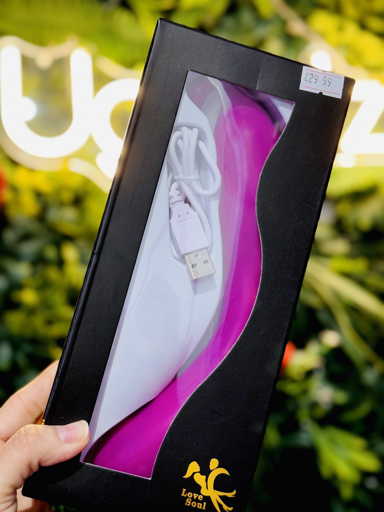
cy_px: 256
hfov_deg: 30.3
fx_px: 710
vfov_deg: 39.7
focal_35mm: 48
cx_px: 192
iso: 160
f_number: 1.78
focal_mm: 6.76
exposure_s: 1/50
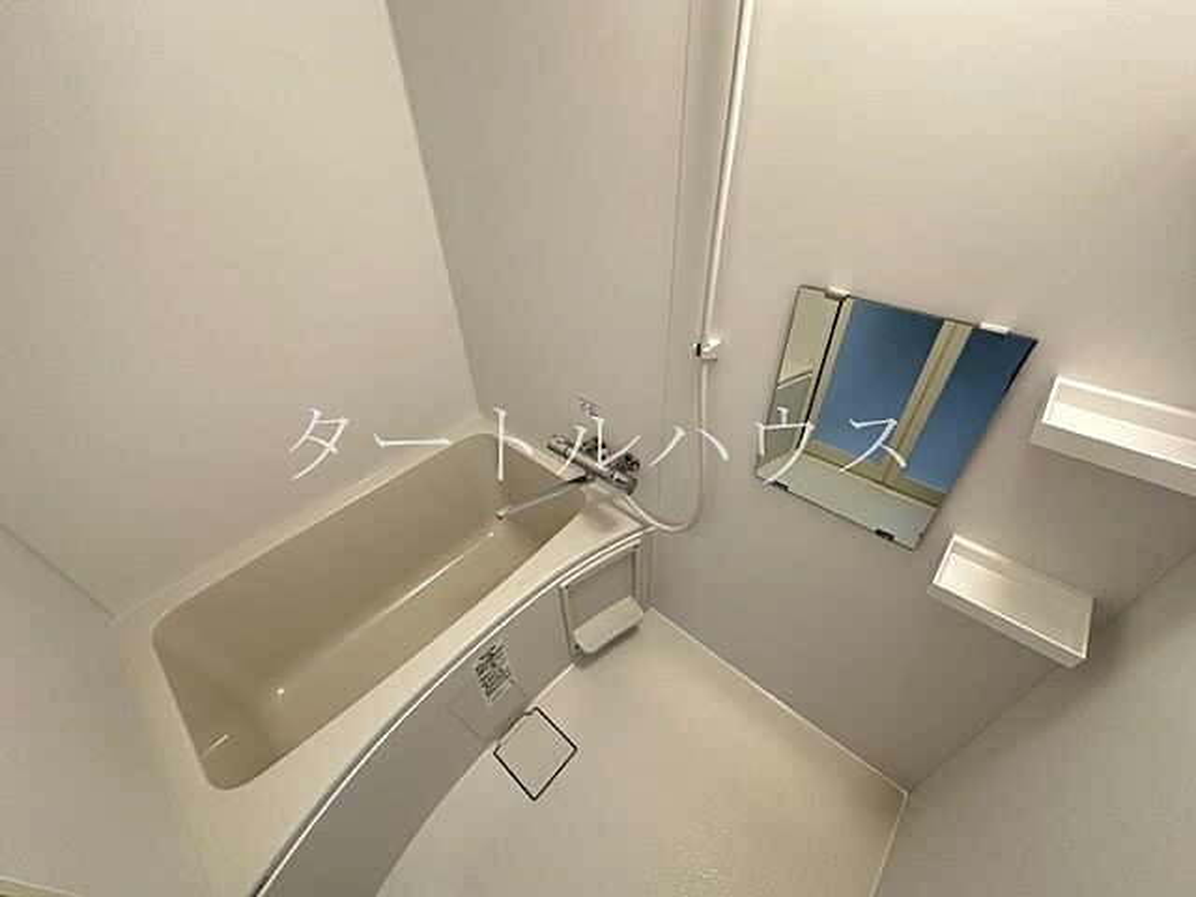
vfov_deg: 85.7
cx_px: 598
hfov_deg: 102.1
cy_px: 448
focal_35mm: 14
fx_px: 484
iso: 200
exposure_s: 1/60
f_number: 2.2
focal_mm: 2.22
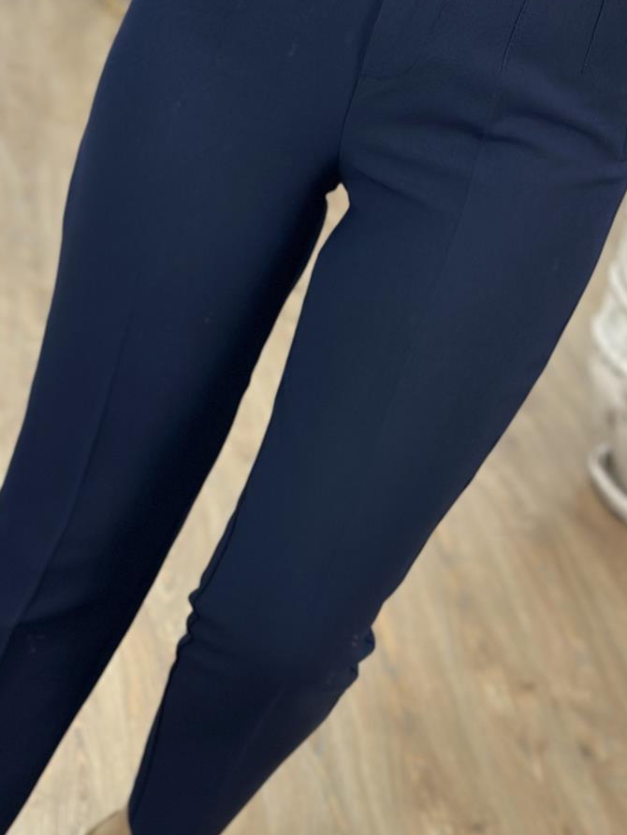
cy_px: 392
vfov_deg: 22.8
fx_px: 2076
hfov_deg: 17.2
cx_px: 255
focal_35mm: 86
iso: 64
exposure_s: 1/108
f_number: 1.78
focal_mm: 6.86
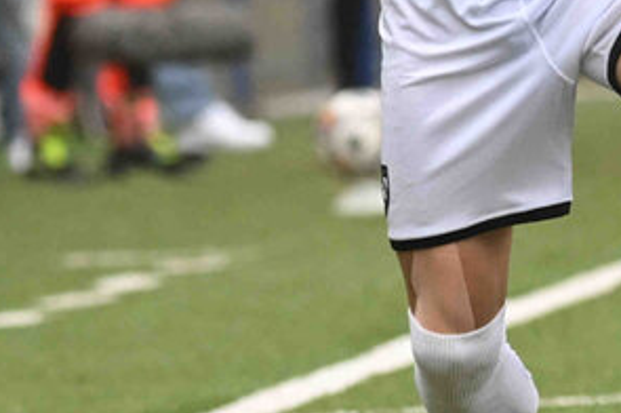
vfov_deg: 1.3
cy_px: -32
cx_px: 899
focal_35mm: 1042
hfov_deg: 2.0
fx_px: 17954
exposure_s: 1/1250
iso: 1000
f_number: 7.1
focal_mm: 300
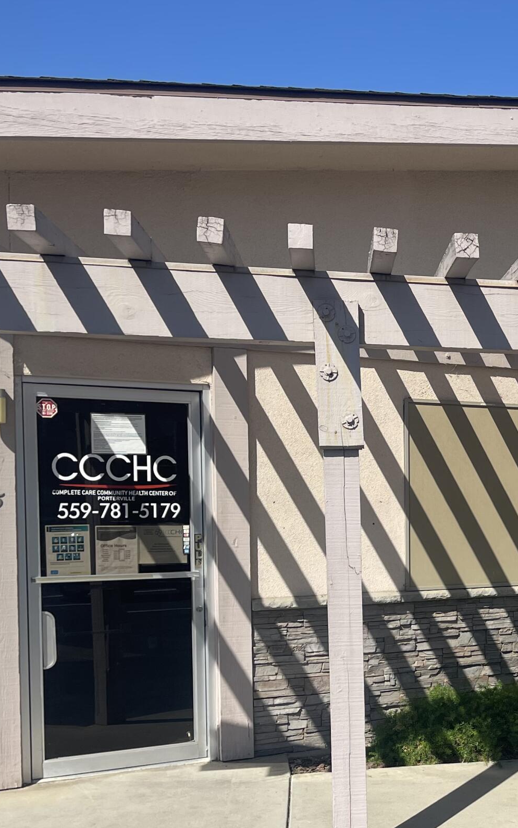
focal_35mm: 50
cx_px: 624
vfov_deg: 39.9
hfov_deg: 23.6
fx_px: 1129
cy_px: 540
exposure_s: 1/4525
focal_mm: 5.1
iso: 32
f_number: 1.6
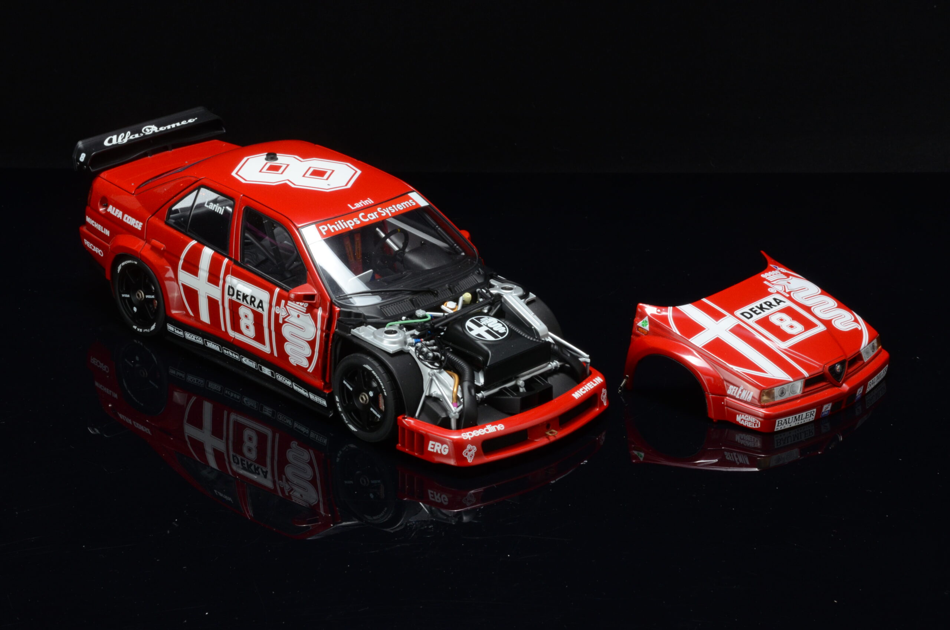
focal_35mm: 105
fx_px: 2765
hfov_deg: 19.5
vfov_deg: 13.0
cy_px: 315
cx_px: 475
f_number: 20
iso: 800
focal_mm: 70
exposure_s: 1/8
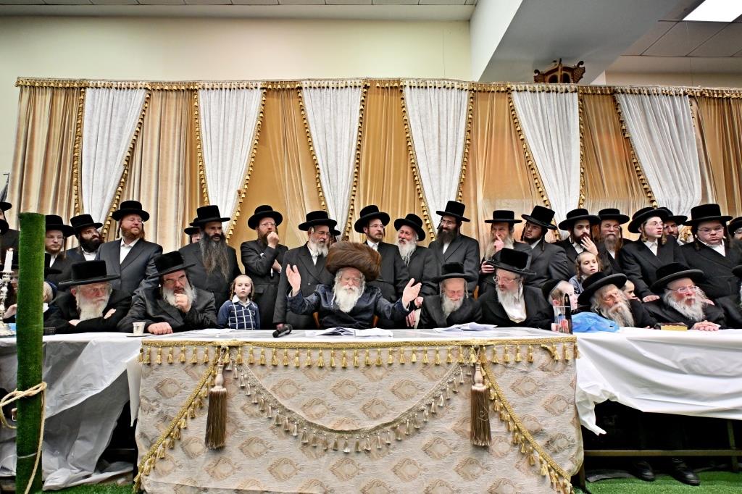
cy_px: 247
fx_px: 371
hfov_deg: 90.0
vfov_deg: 67.3
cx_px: 371
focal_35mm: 18
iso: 640
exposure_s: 1/200
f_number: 3.5
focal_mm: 12
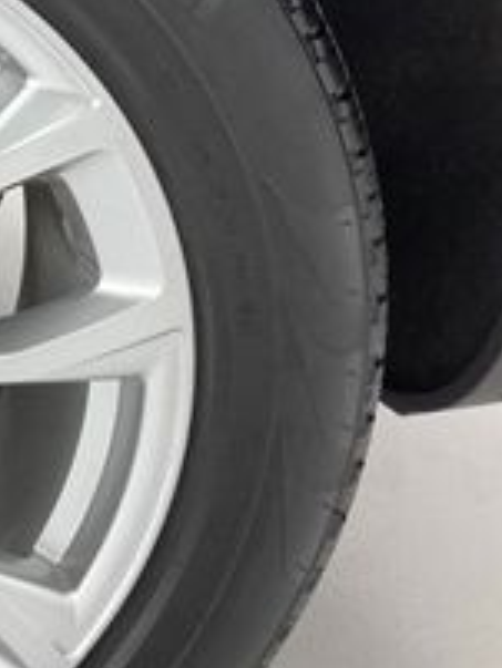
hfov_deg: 14.7
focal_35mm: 89
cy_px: 279
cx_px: -376
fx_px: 1719
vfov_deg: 22.0
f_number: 1.8
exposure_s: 1/120
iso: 40
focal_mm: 3.99
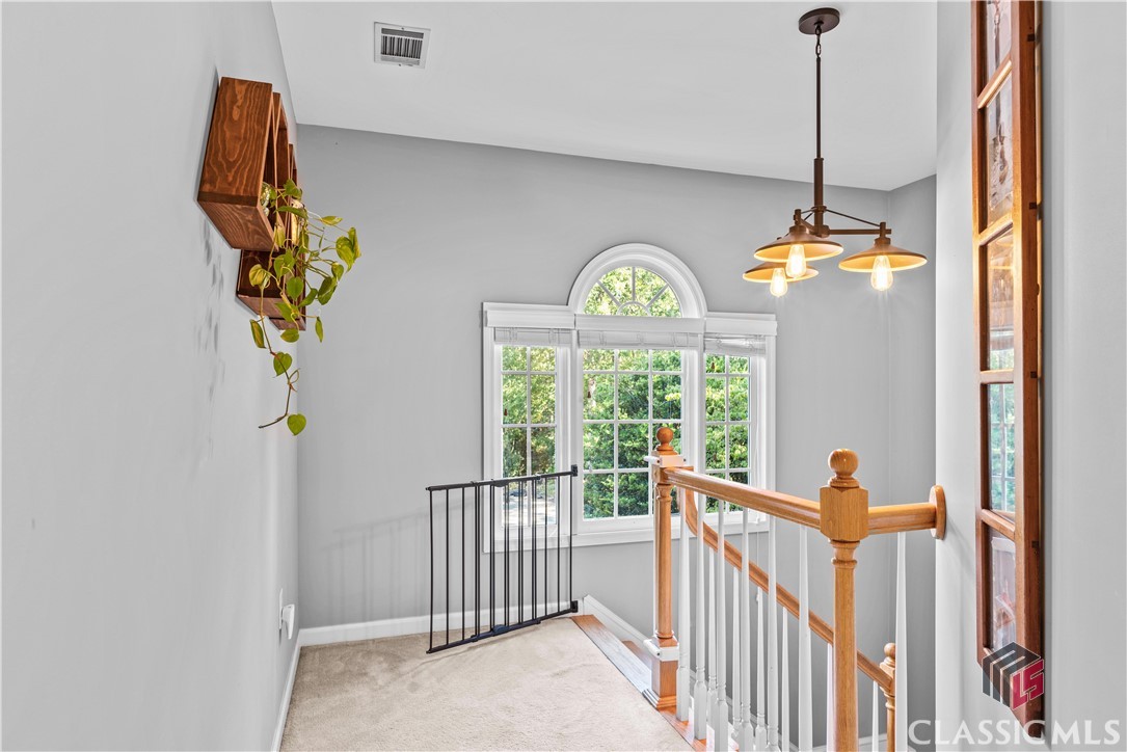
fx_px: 626
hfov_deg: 84.0
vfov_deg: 62.0
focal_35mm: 20
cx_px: 564
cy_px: 376
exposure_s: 1
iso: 200
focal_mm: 20
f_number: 8
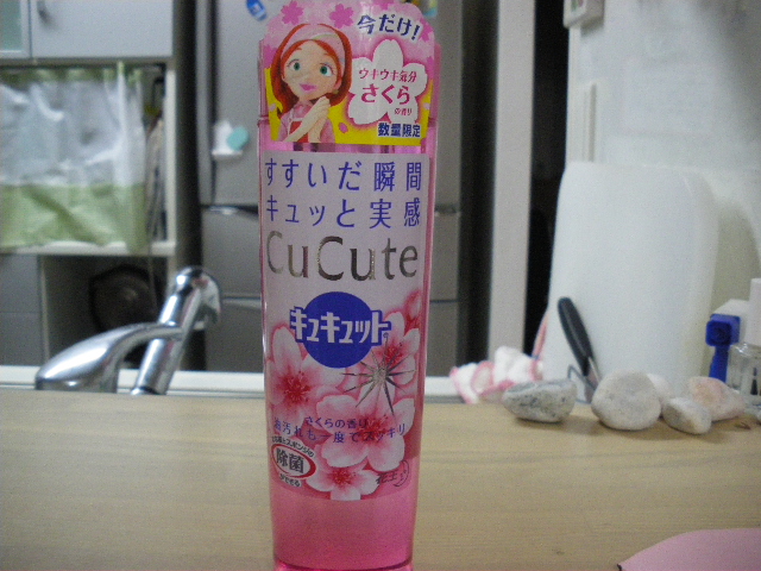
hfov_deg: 51.4
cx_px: 380
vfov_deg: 39.7
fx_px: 791
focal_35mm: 36
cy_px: 286
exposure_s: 1/50
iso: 500
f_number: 3.5
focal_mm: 6.3
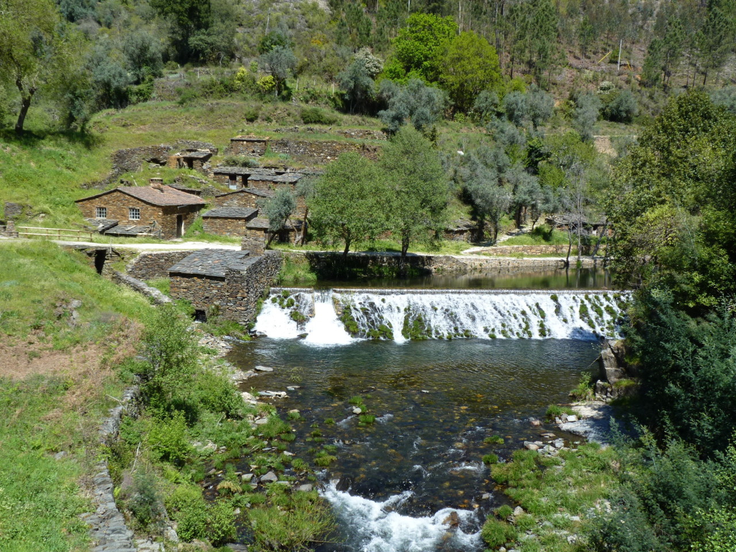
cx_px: 368
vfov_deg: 38.7
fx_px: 787
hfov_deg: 50.1
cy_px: 276
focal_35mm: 37
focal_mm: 6.5
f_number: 5
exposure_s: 1/320
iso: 80
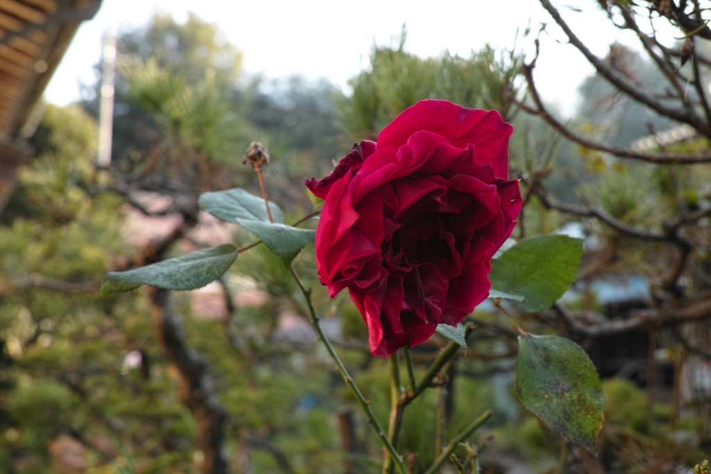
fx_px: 888
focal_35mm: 45
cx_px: 356
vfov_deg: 29.8
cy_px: 237
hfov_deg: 43.6
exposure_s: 1/40
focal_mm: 30
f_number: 5.6
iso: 100
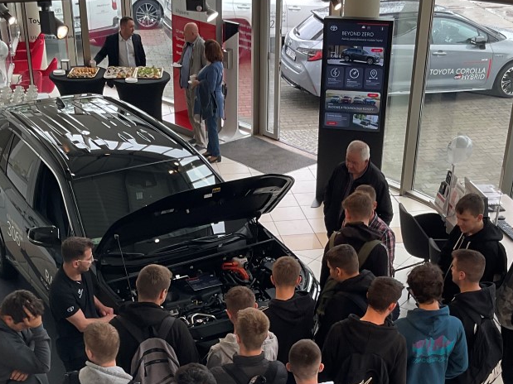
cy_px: 307
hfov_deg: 32.2
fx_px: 889
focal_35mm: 60
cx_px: 234
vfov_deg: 24.0
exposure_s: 1/120
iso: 25
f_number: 1.8
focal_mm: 3
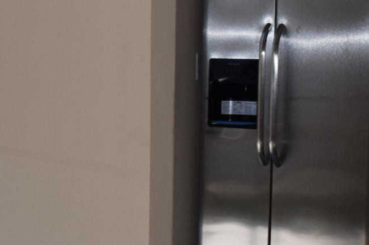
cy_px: 109
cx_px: -200
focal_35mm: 160
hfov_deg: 12.2
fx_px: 1642
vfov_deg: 8.6
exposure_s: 1/160
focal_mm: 23
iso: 100
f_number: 6.3
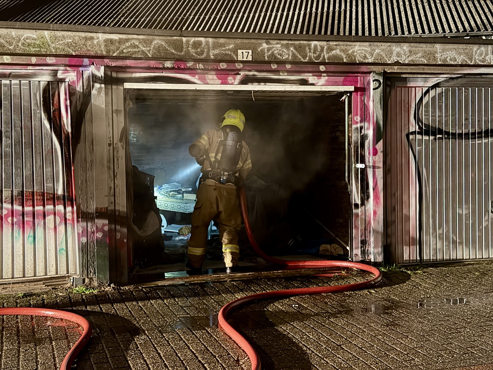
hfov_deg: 39.7
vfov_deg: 30.3
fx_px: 684
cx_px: 246
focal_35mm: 48
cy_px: 185
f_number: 1.78
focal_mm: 6.76
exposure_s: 1/9
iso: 640
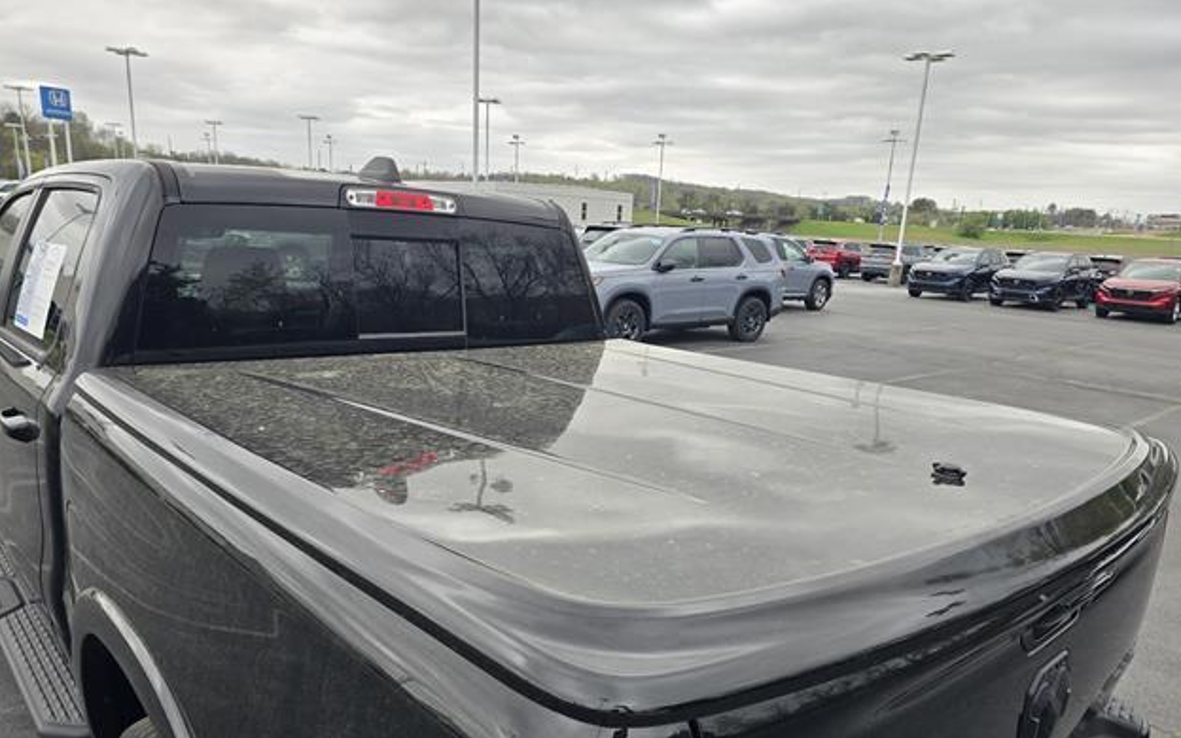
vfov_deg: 49.0
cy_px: 437
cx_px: 589
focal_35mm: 25
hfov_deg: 72.5
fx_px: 805
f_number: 1.7
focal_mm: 6.3
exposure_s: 1/233
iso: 12
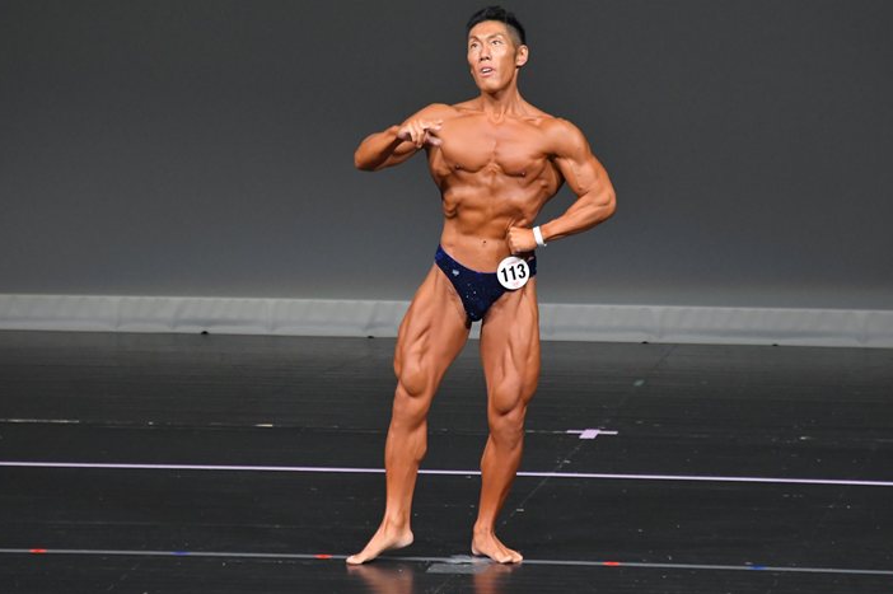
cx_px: 460
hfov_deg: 5.4
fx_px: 9444
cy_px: 267
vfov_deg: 3.6
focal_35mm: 381
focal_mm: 230
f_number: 5.6
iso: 4000
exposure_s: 1/400
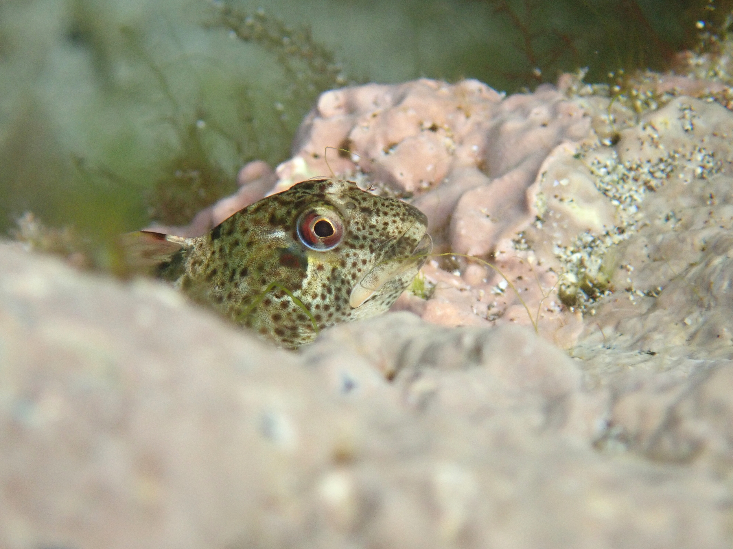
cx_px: 366
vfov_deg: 14.8
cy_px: 274
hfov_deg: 19.6
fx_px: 2118
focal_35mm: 100
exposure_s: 1/400
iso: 500
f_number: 4.9
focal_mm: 18
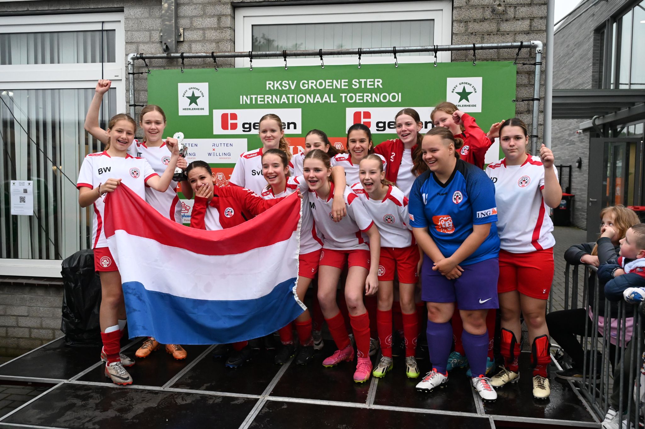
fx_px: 573
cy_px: 214
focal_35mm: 32
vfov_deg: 41.1
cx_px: 322
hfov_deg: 58.8
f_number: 4
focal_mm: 32
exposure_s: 1/1600
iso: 7200
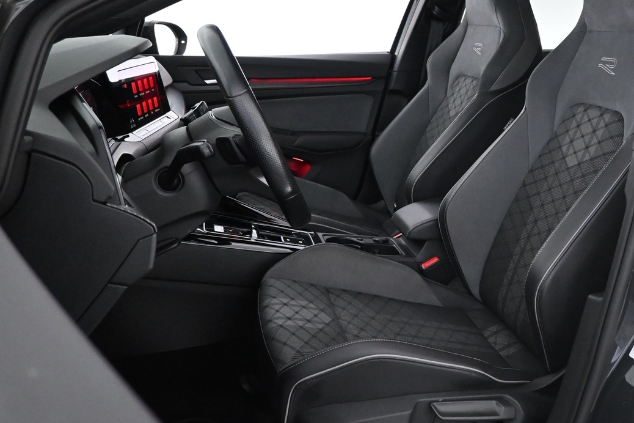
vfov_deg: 33.4
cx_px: 450
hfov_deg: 47.4
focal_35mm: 40
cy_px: 155
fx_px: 701
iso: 3600
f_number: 3.5
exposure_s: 1/60
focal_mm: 17
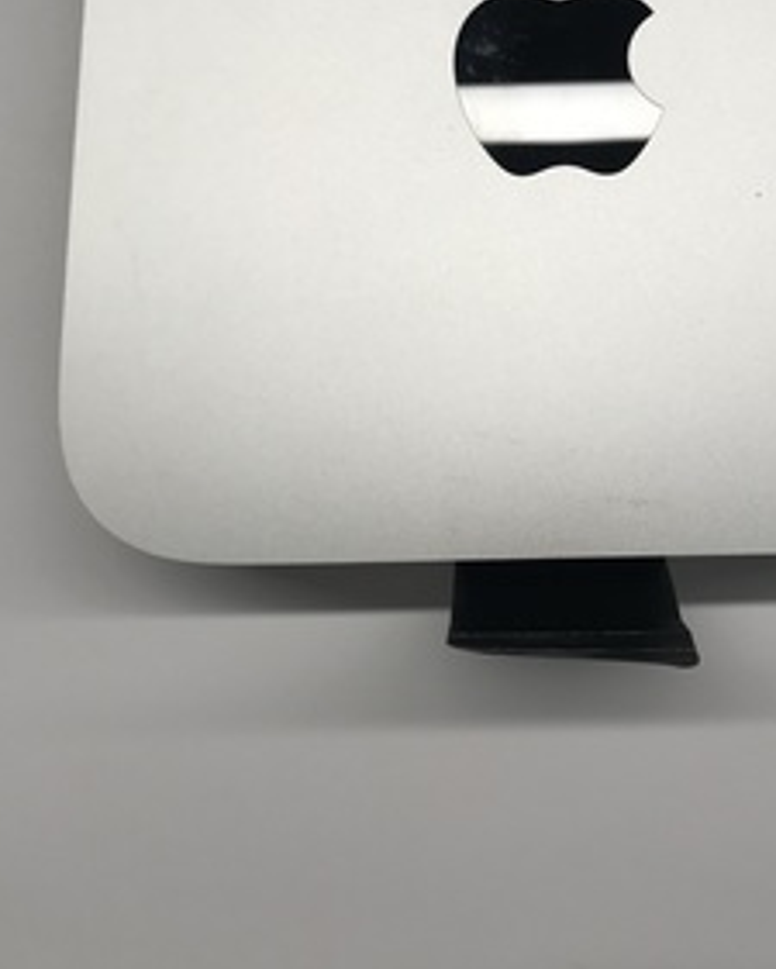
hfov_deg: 33.5
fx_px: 1262
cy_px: 209
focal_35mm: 44
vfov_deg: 40.4
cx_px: 573
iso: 32
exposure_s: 1/120
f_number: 1.8
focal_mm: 3.99
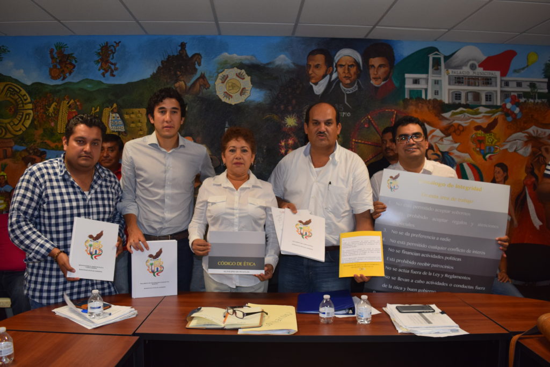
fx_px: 413
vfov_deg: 47.9
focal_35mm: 27
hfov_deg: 67.4
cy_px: 184
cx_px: 275
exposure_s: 1/100
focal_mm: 18
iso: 800
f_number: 5
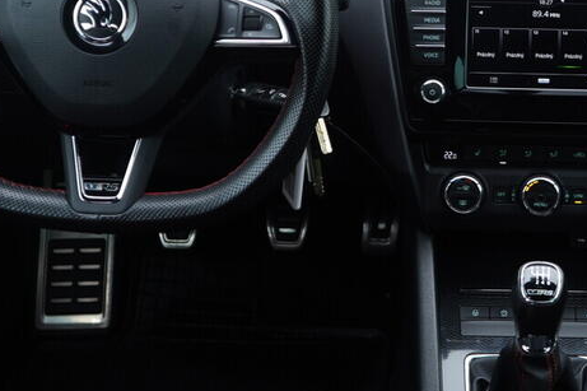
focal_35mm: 80
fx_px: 1304
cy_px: 122
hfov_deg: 25.0
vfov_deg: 17.0
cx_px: 451
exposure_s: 1/40
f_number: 2.8
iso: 160
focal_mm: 24
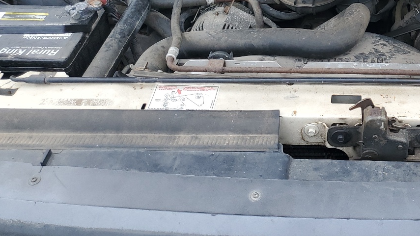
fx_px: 590
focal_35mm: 53
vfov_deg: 21.2
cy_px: -43
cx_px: 388
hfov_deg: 36.4
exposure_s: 1/1250
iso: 50
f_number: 1.5
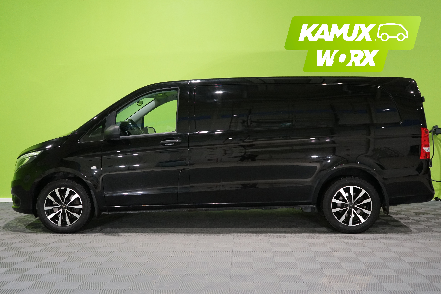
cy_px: 147
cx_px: 220
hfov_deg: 49.6
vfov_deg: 34.2
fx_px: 478
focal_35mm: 39
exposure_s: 1/160
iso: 3200
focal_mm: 39
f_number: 4
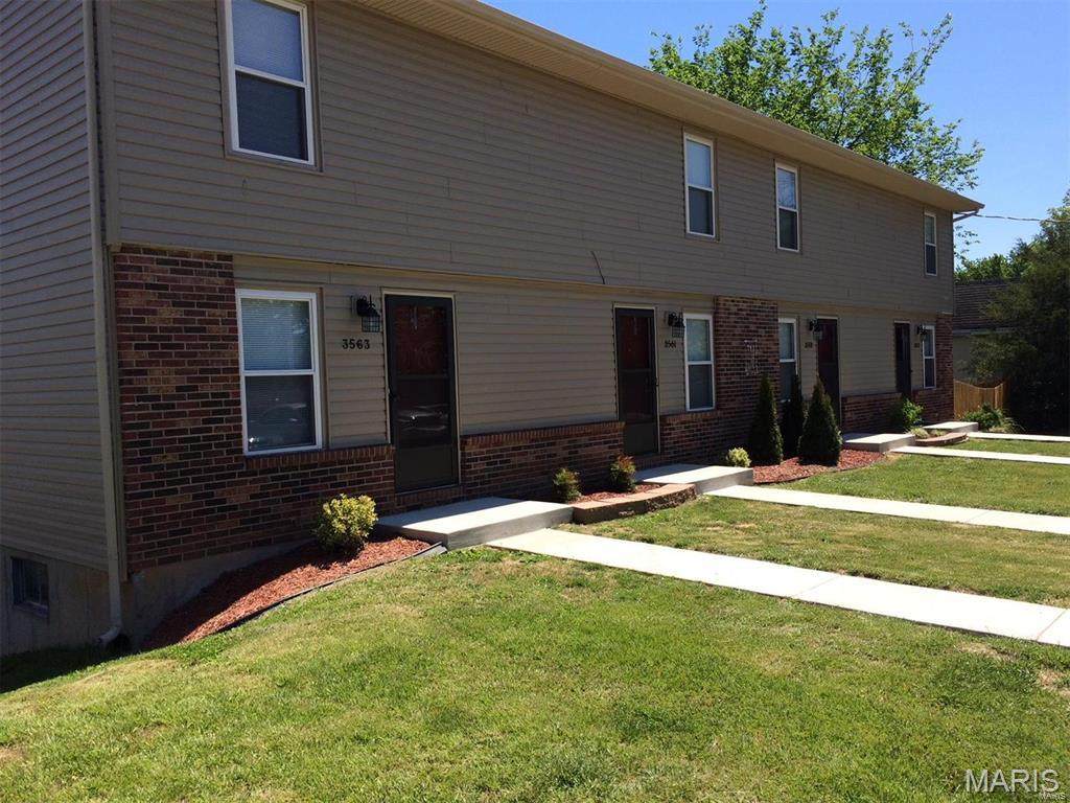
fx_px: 896
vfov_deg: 48.2
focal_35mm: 29
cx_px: 535
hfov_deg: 61.7
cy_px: 402
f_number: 2.2
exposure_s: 1/1580
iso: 32
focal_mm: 4.15
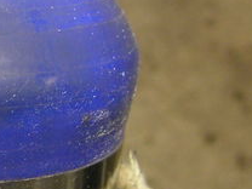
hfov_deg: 15.8
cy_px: 62
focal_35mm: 117
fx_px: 852
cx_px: -101
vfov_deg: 12.6
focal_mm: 6
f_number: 2.8
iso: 100
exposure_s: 1/20
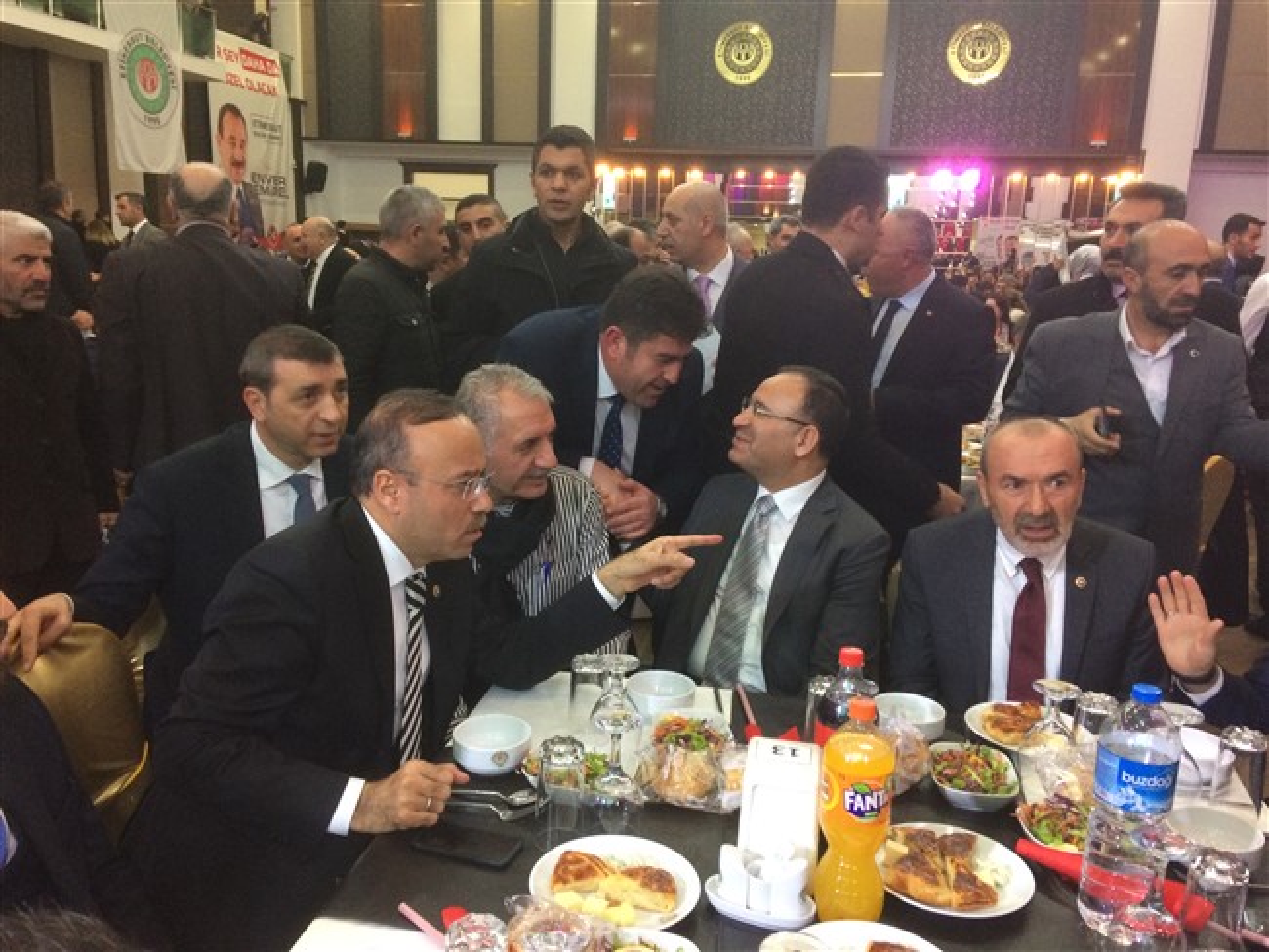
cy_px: 476
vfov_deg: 48.3
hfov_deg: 61.6
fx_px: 1064
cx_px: 634
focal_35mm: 29
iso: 250
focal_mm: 4.15
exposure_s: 1/33
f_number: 2.2
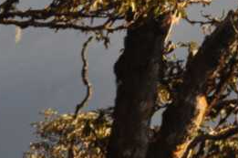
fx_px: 1679
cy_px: -167
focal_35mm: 254
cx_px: 403
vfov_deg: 5.3
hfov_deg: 7.9
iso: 200
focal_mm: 35
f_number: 8
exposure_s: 1/250
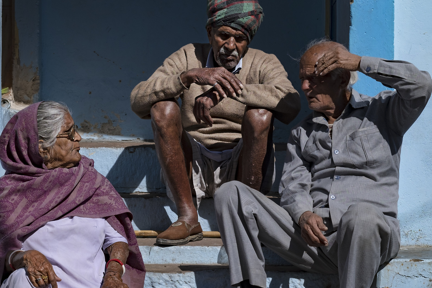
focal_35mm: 108
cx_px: 162
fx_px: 1296
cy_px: 154
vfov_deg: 12.7
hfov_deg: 18.9
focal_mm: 56
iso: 200
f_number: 7.1
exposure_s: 1/1250
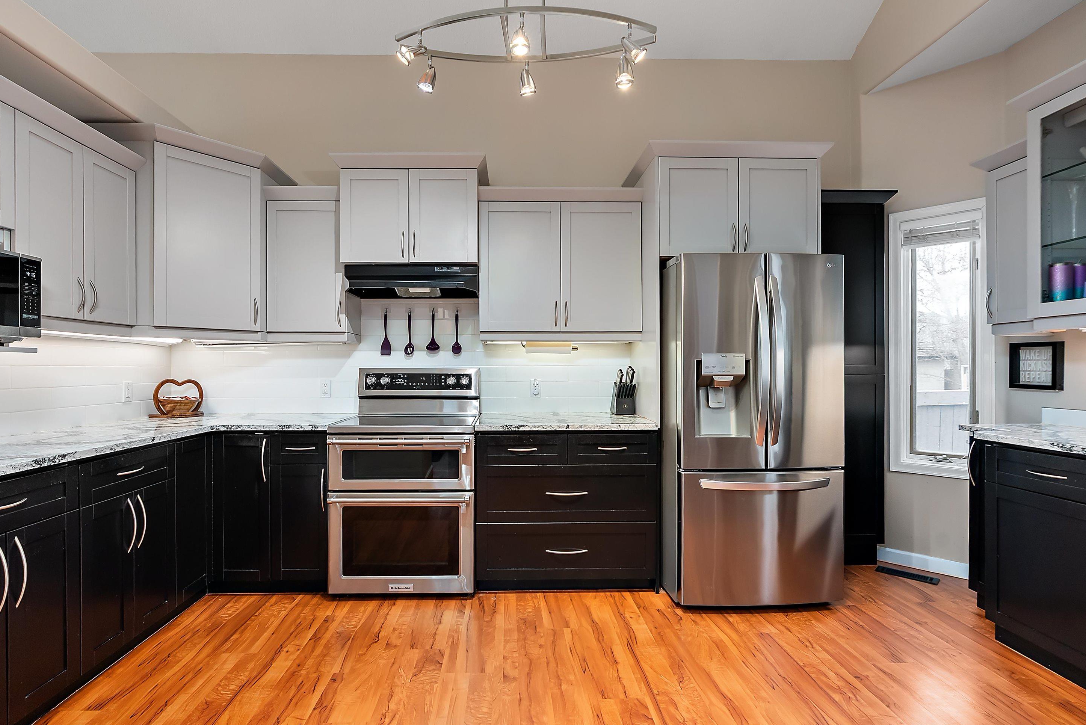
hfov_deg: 93.2
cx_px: 529
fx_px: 513
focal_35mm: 17
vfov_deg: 70.5
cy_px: 364
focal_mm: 16
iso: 500
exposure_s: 1/6
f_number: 8
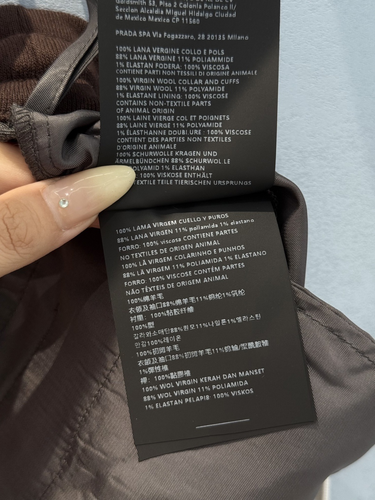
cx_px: 188
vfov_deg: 39.7
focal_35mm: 48
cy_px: 250
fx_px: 693
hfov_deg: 30.3
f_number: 1.78
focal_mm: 6.76
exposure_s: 1/50
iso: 64
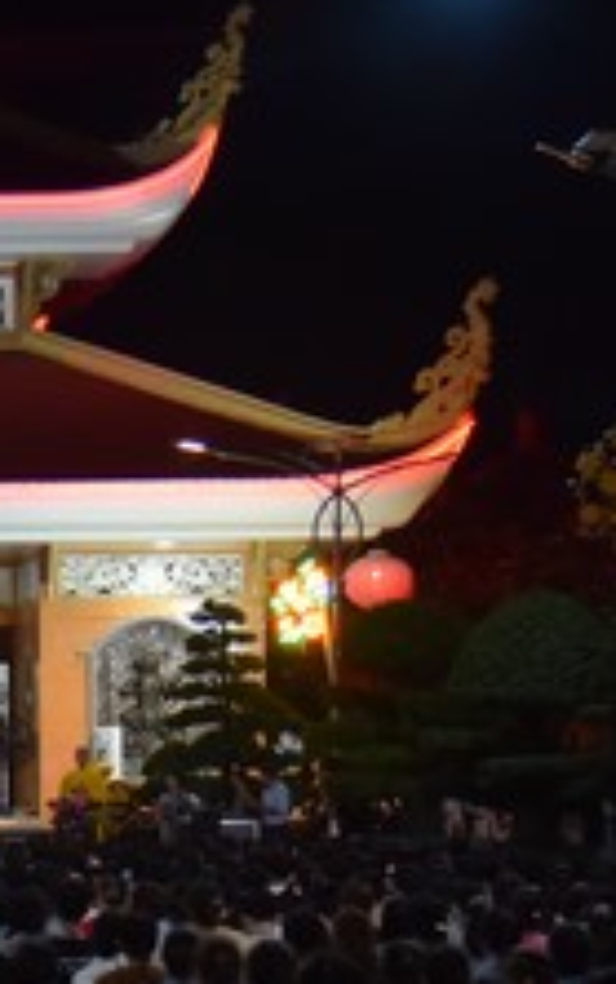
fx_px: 4158
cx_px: -381
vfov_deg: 13.4
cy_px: 762
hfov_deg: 8.2
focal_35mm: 155
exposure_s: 1/160
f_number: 4
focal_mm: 52
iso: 1600
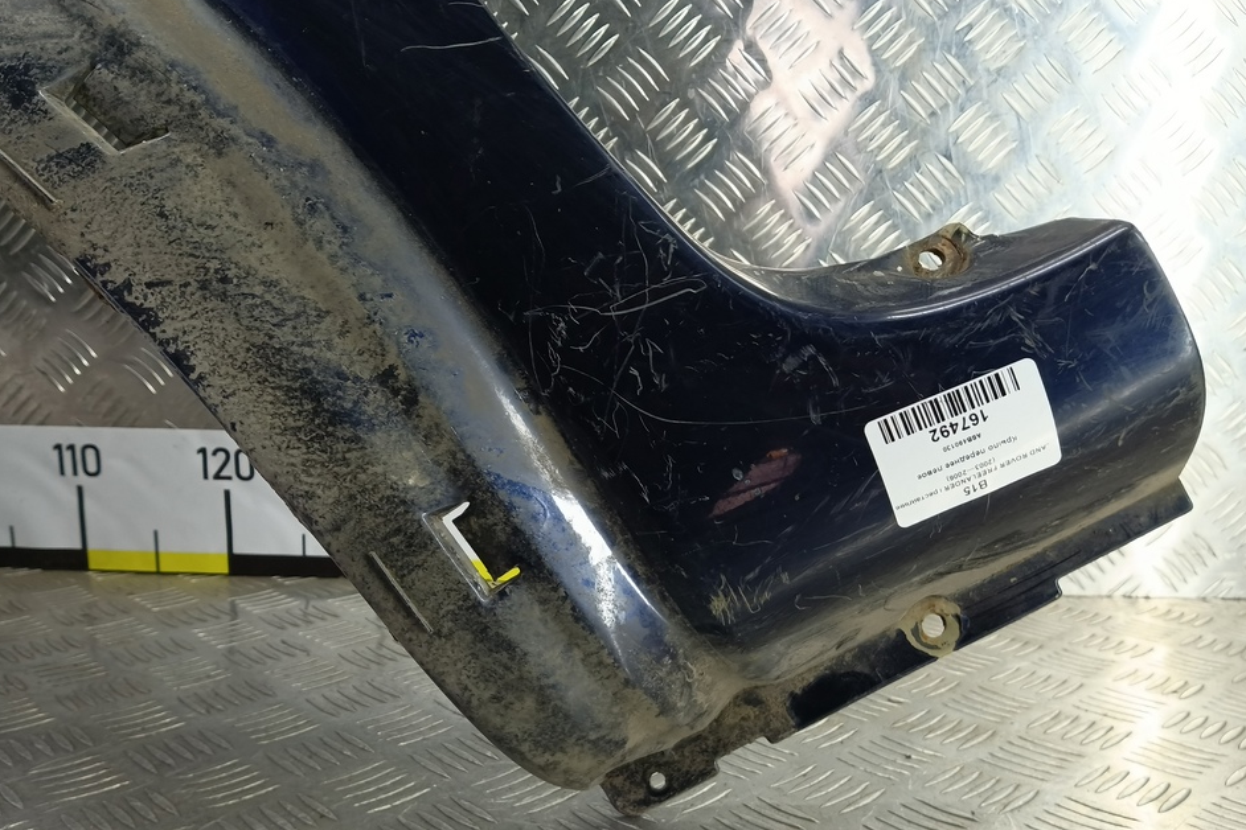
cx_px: 618
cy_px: 437
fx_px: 900
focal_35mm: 26
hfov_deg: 69.4
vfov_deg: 49.5
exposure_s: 1/50
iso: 175
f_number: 1.6
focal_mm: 4.11
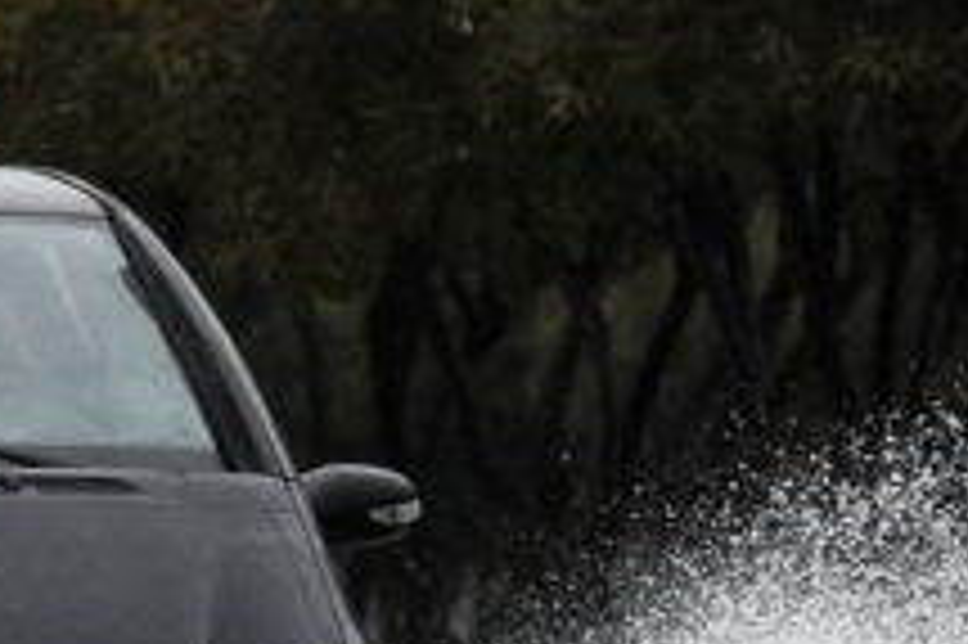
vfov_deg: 1.9
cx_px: -536
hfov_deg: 2.9
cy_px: 603
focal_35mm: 716
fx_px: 19237
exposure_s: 1/3200
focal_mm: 200
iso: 3200
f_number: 7.1
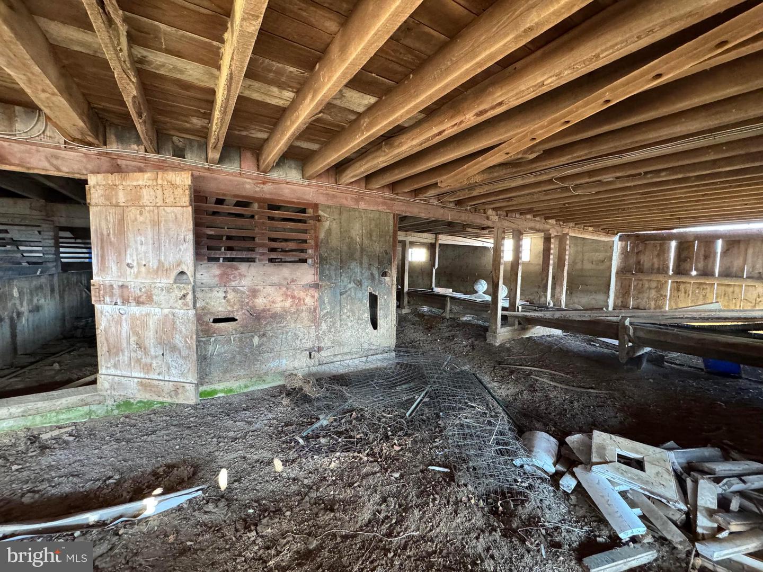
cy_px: 286
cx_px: 382
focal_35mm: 14
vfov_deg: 85.7
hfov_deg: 102.1
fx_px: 309
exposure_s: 1/60
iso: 640
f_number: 2.2
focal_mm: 2.22
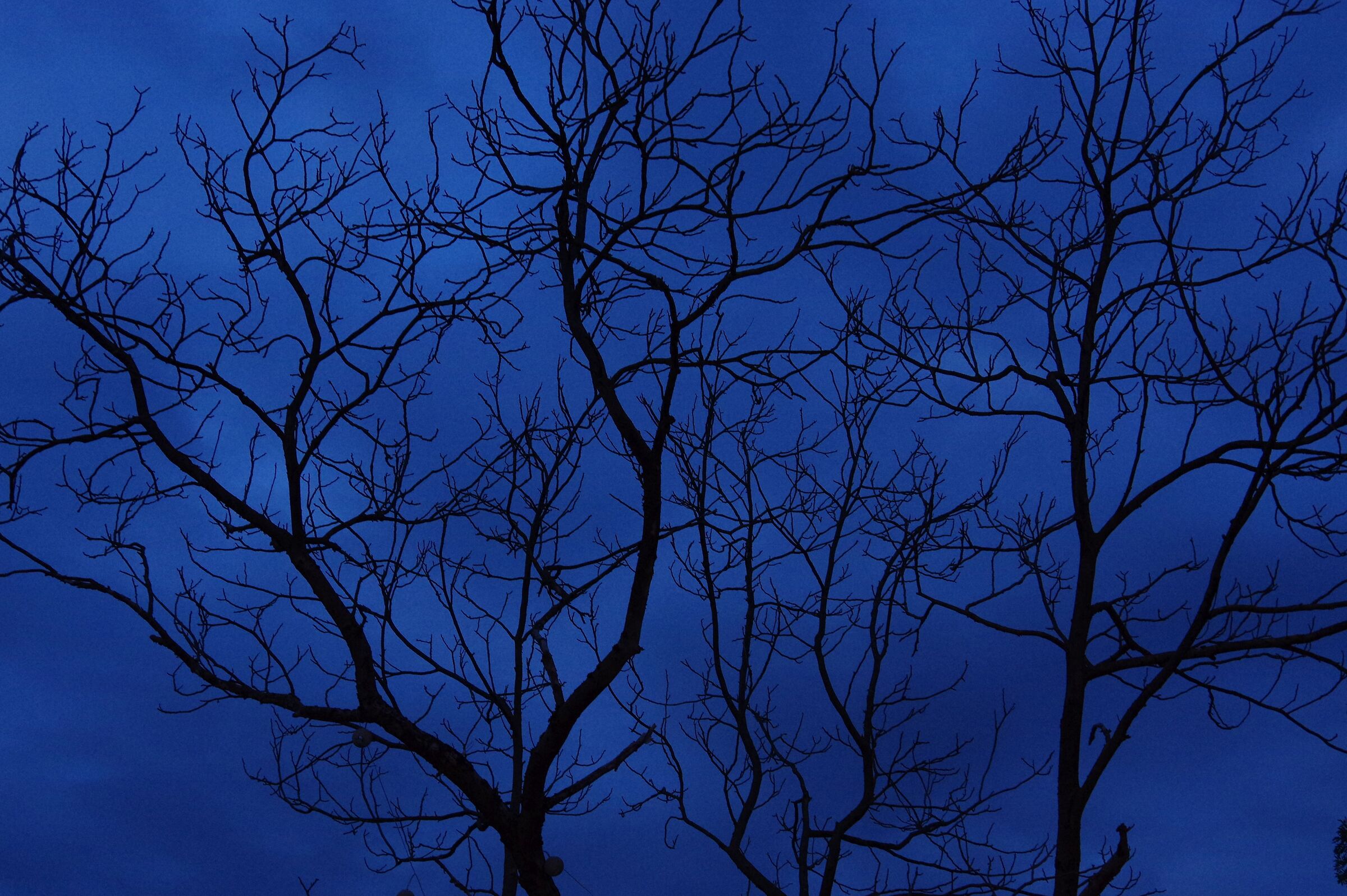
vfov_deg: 29.2
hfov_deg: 42.8
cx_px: 674
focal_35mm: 46
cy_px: 448
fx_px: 1720
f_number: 5.6
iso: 1600
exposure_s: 1/6
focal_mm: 31
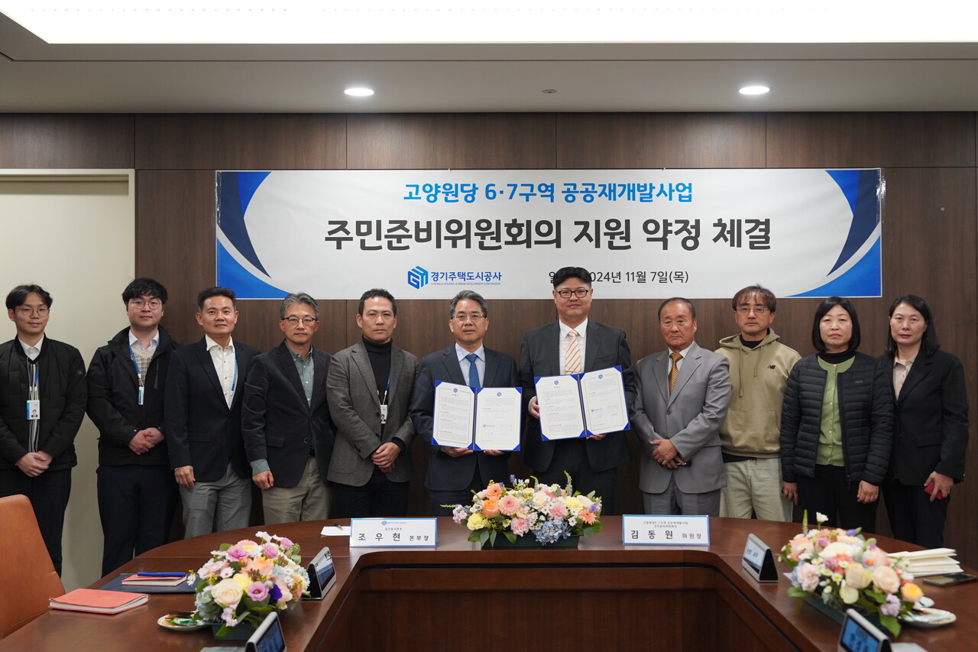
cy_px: 326
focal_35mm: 40
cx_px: 489
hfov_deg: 48.5
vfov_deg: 33.4
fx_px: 1086
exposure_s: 1/160
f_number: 4
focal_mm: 40
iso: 1600
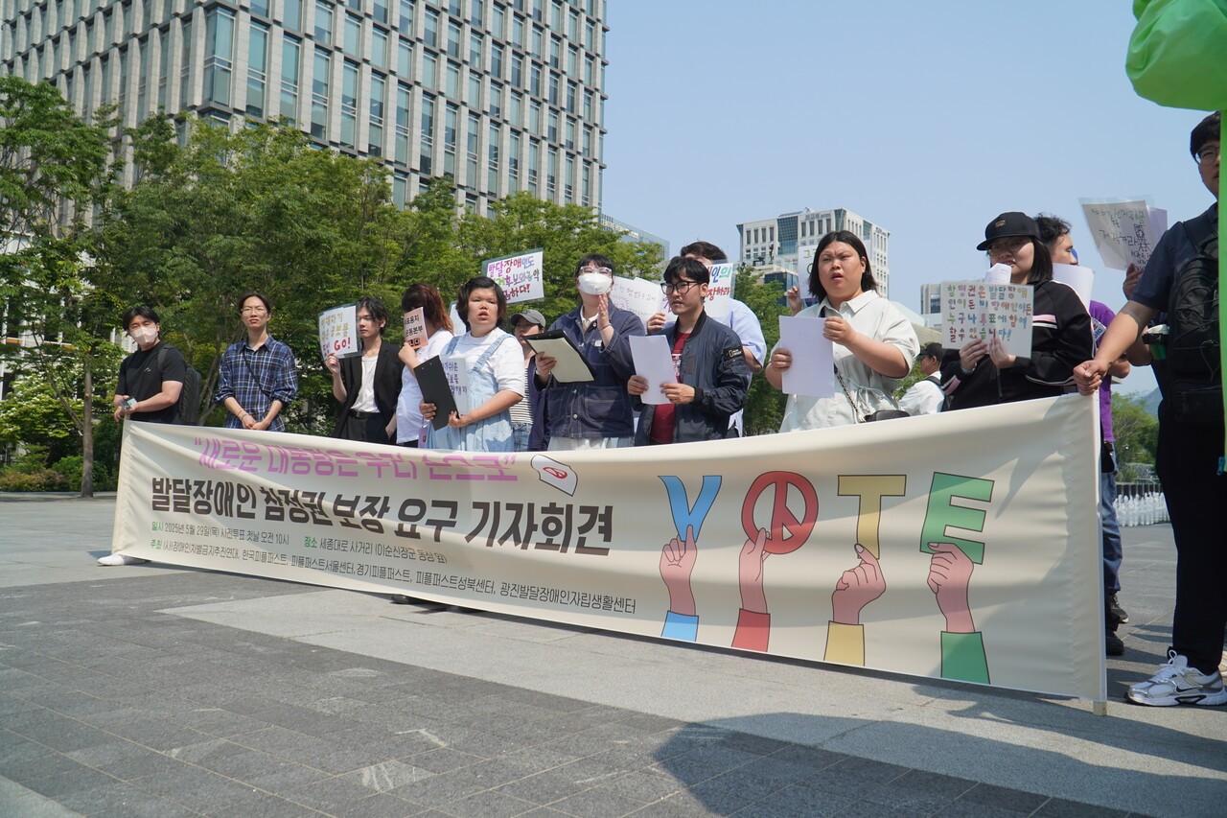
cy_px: 409
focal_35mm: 27
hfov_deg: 67.4
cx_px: 614
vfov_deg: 47.9
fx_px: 920
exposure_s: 1/800
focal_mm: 18
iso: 100
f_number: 5
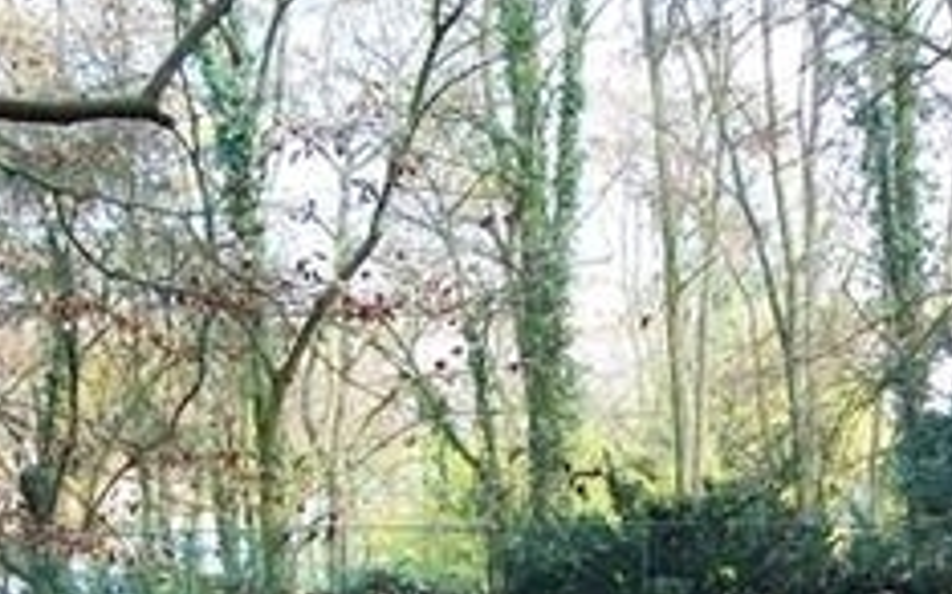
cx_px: 545
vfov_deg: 14.2
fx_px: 2256
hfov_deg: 23.8
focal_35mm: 87
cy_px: 846
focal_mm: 5.7
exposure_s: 1/60
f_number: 2.9
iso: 116
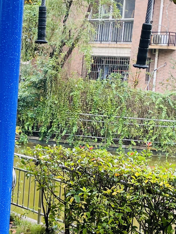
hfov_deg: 16.5
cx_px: 14
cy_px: 123
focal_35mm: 88
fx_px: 597
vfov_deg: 22.3
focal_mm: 4.2
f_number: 1.6
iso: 32
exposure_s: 1/121
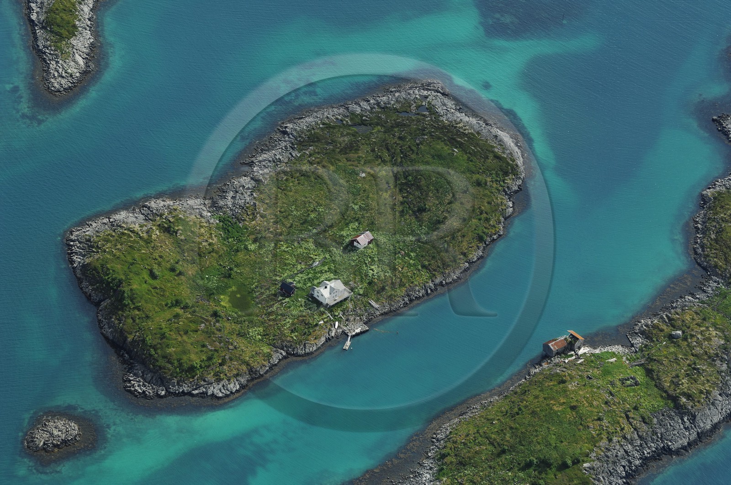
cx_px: 366
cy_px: 242
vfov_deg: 8.3
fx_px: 3346
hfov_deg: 12.5
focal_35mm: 165
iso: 100
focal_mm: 110
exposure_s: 1/1250
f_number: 4
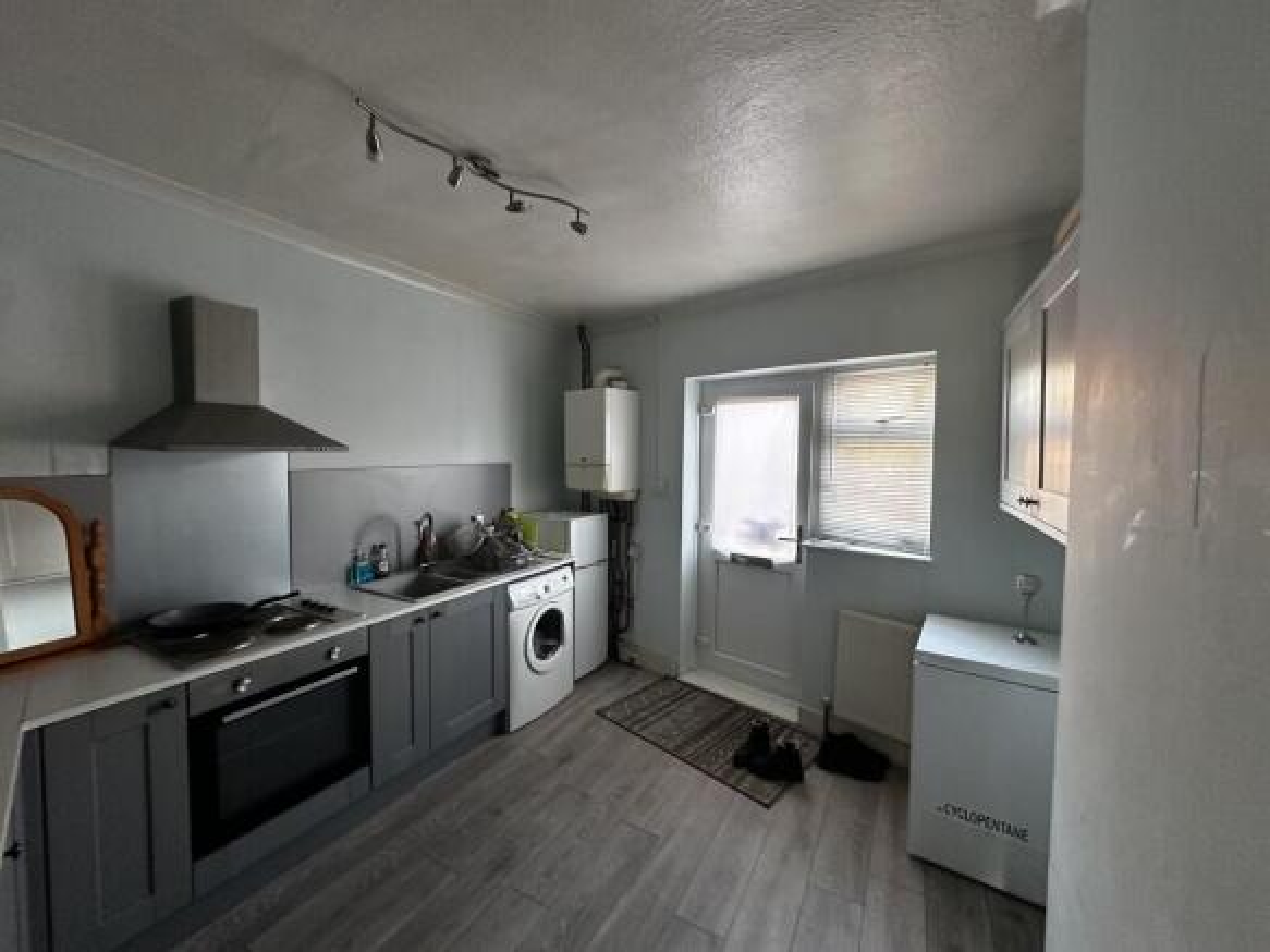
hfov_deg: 102.1
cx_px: 635
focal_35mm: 14
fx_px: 514
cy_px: 476
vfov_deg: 85.7
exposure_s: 1/76
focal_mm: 2.22
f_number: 2.2
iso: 320
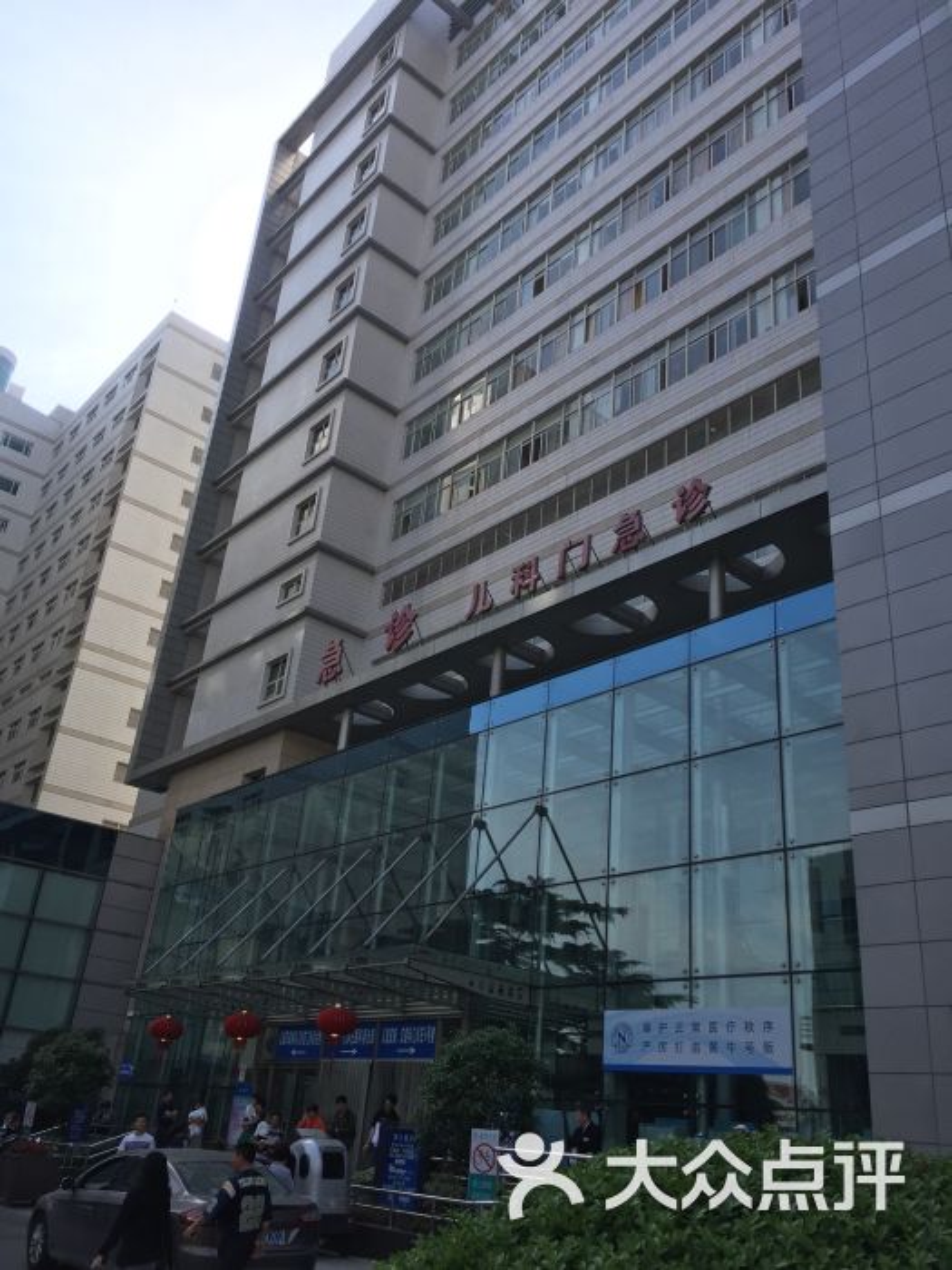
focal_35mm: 29
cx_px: 476
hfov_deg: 48.2
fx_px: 1063
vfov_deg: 61.7
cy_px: 635
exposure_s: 1/1364
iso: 32
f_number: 2.2
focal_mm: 4.15
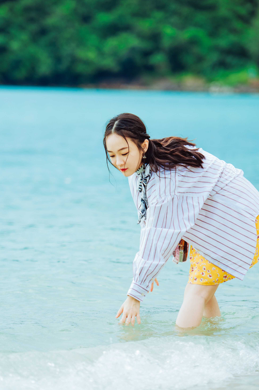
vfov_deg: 11.4
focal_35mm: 180
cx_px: 114
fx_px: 1945
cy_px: 208
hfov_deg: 7.6
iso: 100
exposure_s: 1/1000
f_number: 2.8
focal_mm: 140
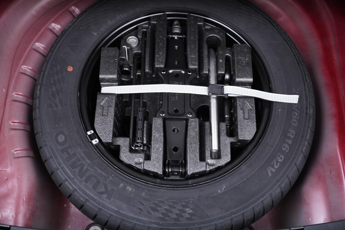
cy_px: 115
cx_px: 172
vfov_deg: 36.9
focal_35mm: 36
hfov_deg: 53.1
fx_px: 345
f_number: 2.8
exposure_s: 1/40
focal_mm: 24
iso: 500
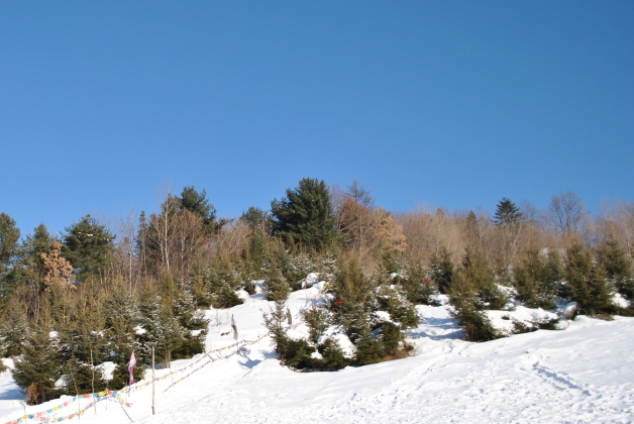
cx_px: 137
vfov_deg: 30.6
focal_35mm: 44
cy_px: 235
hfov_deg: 42.7
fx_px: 776
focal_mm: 18
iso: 125
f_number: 4
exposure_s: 1/1000
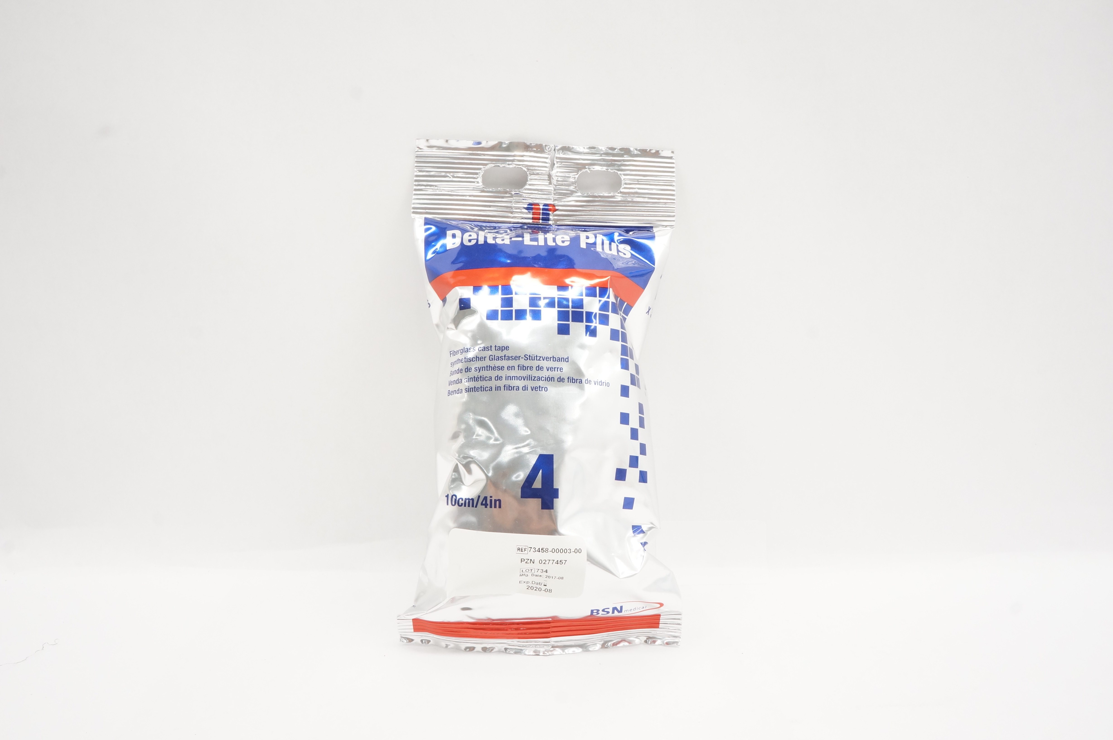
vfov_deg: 47.8
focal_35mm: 27
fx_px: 834
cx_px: 556
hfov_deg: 67.4
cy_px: 370
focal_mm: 18
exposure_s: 1/20
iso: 800
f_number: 13
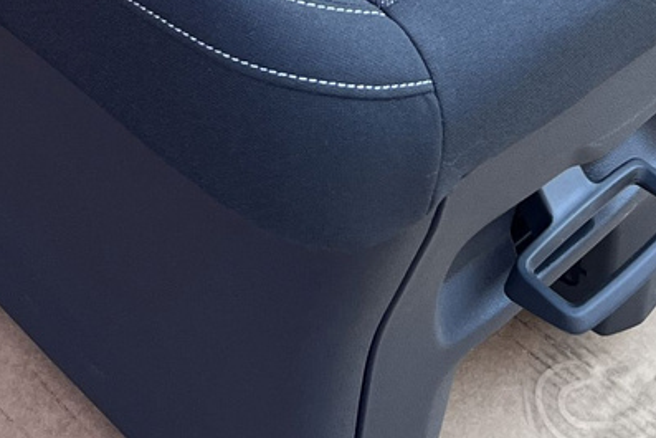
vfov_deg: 10.8
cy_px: -607
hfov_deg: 18.7
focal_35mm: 109
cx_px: 322
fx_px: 1987
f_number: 1.6
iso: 64
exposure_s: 1/122
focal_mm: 5.1
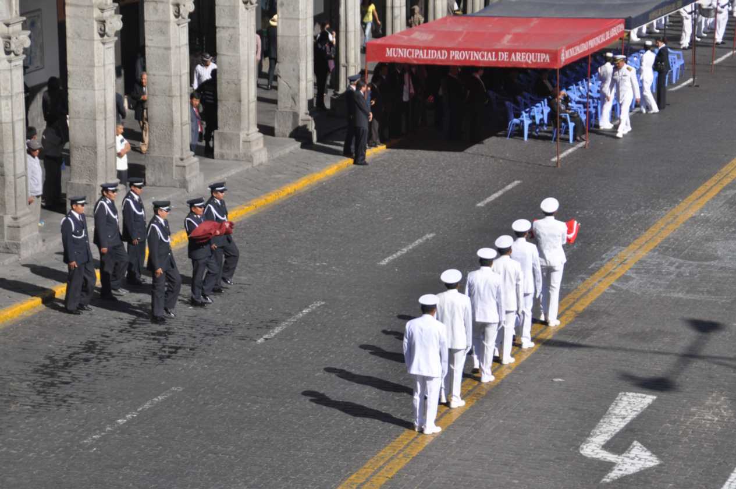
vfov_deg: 10.7
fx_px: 2603
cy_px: 244
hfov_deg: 16.1
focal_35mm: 128
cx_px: 368
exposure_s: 1/1000
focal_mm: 85
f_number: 8
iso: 200
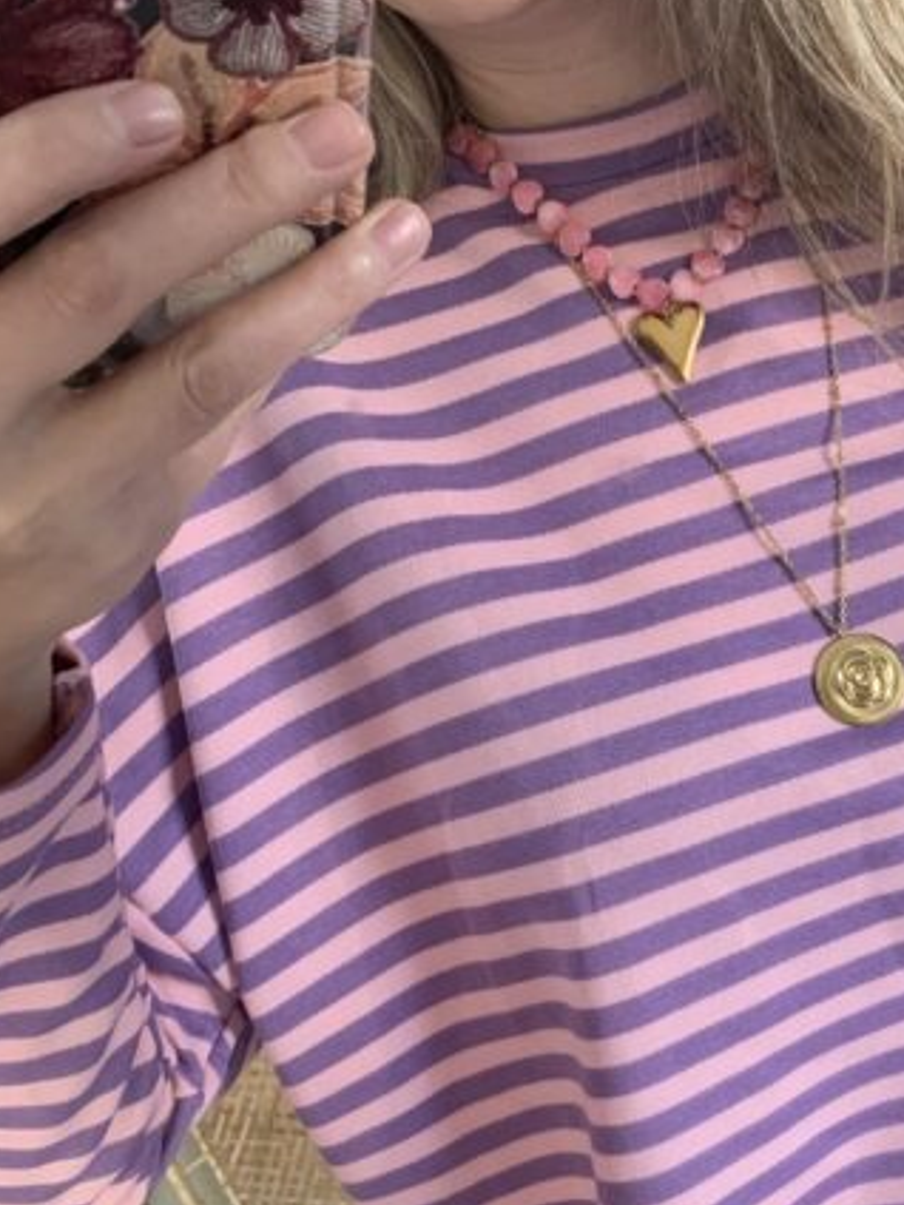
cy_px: 799
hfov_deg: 28.7
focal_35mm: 49
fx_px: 1706
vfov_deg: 38.5
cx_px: 785
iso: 250
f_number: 1.8
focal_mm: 4.25
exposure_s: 1/60
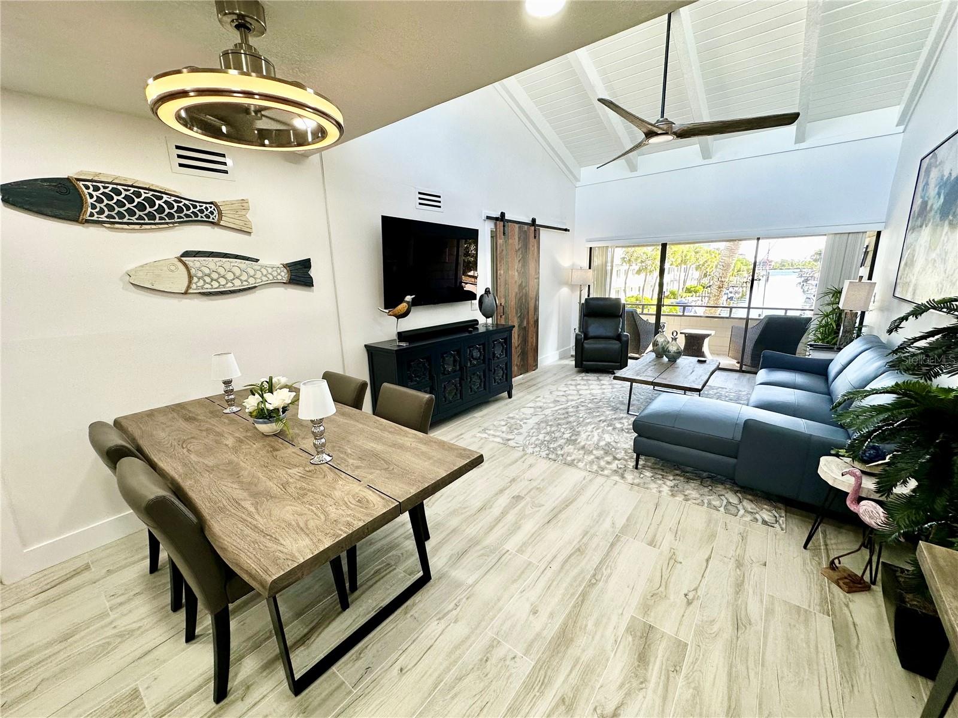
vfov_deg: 85.7
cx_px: 479
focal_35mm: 14
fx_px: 387
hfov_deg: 102.1
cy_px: 359
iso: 64
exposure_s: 1/120
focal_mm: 2.22
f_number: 2.2
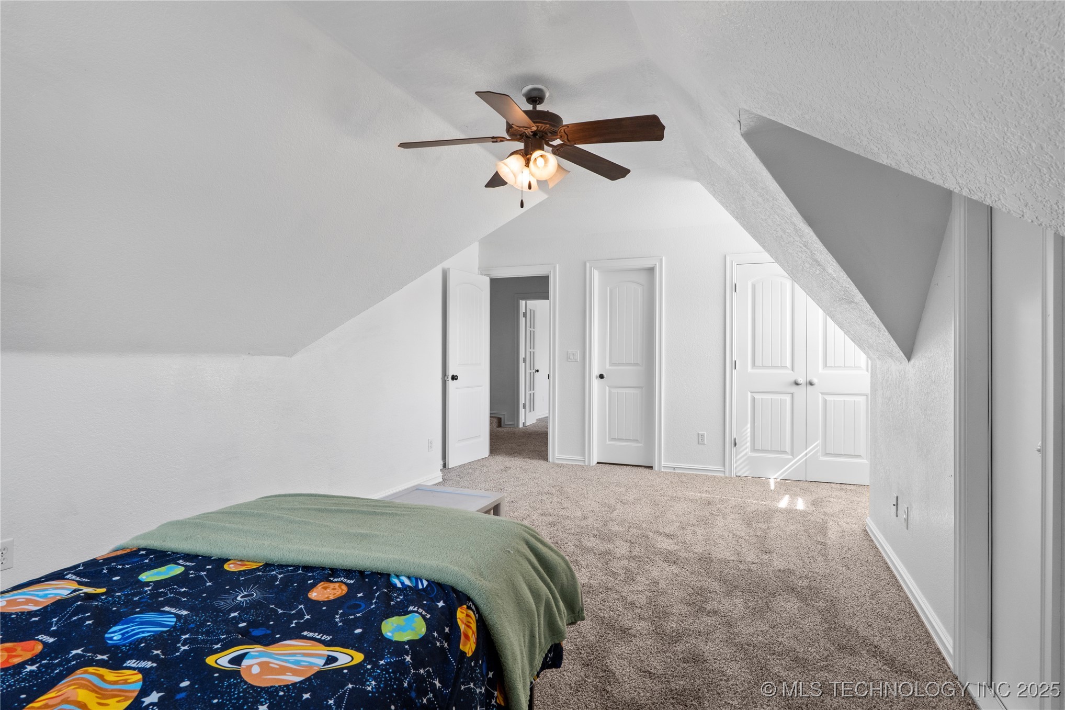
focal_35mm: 18
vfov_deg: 67.4
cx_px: 532
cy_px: 355
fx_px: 532
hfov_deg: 90.0
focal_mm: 18
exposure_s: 1/13
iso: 640
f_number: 11
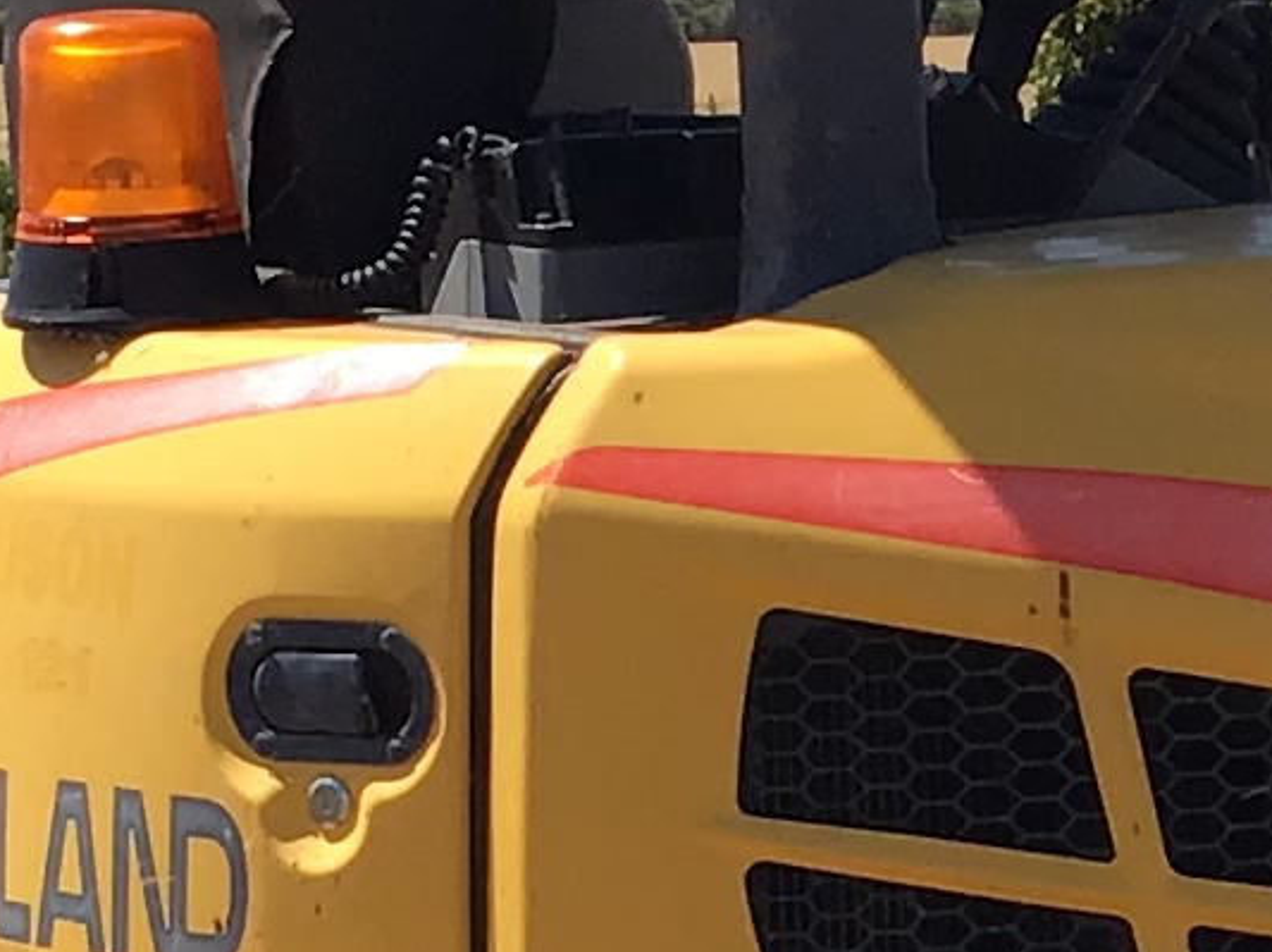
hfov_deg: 10.3
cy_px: 1000
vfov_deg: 7.8
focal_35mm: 190
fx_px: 6977
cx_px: 1289
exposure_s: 1/1314
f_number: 2.4
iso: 25
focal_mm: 3.3
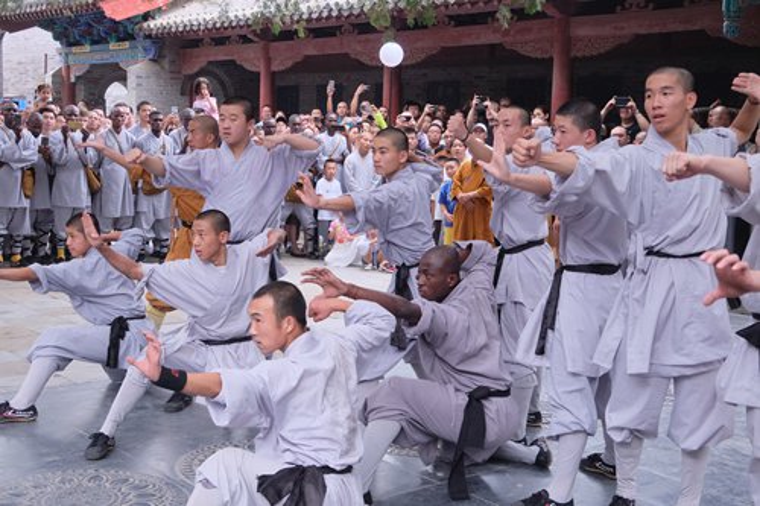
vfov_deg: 27.5
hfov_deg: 40.4
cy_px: 253
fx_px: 1034
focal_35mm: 49
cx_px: 380
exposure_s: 1/500
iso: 2000
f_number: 4.3
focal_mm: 32.6
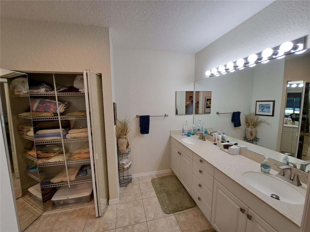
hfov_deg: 106.2
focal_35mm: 13
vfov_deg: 89.9
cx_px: 155
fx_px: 116
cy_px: 116
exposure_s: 1/40
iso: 50
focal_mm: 1.74
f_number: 2.2
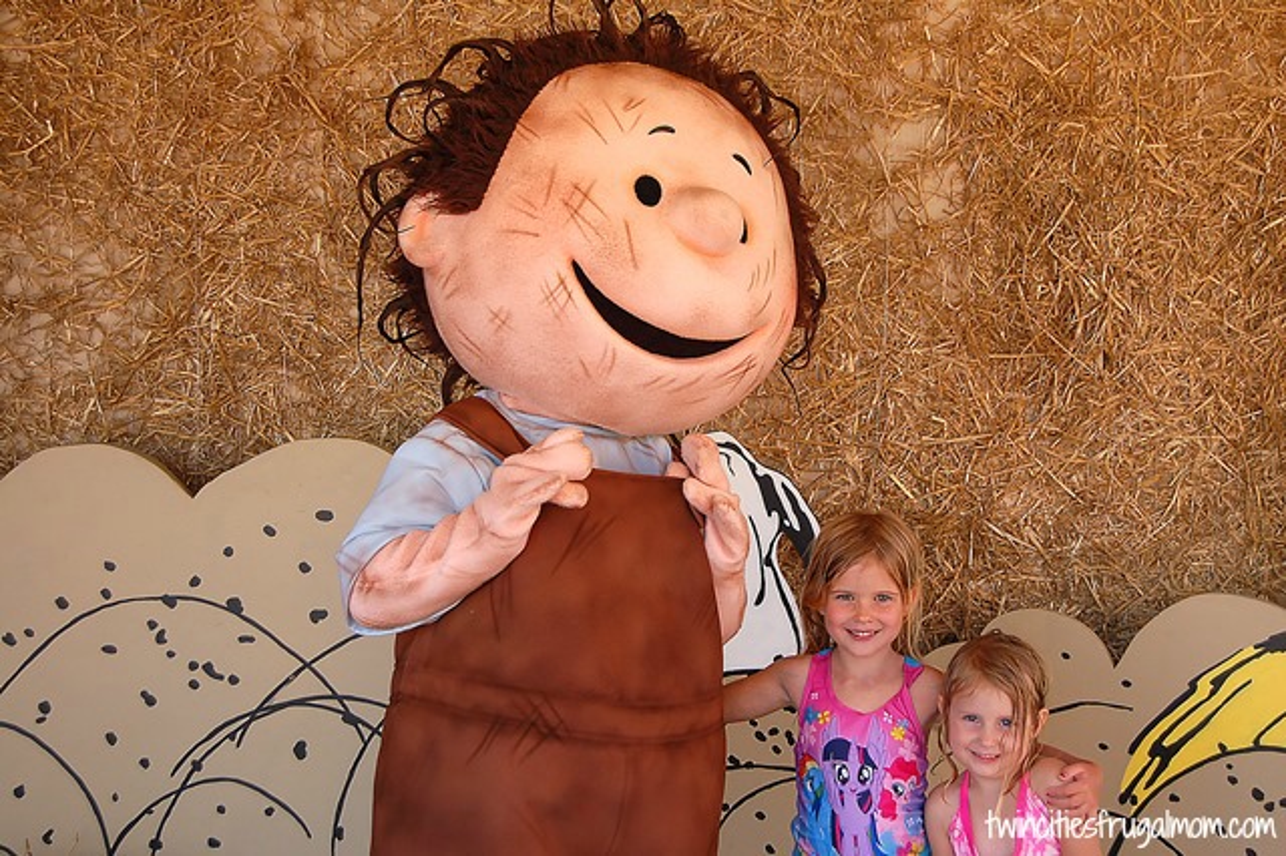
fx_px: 2249
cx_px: 643
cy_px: 428
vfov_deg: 21.5
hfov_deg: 31.9
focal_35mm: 63
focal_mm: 42
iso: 220
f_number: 5.6
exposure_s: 1/125
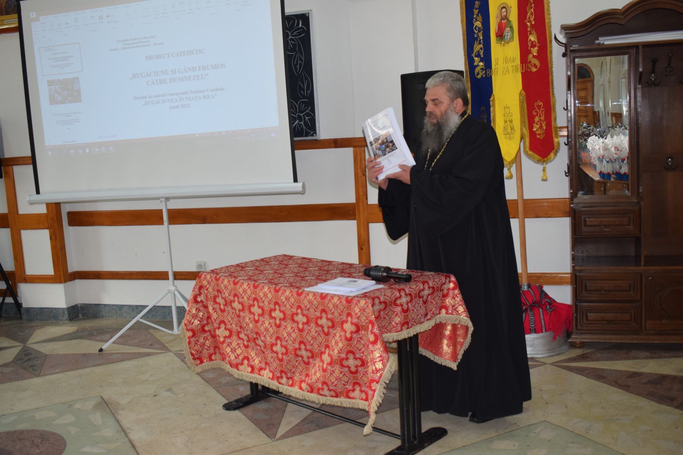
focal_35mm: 38
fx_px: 711
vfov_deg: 35.5
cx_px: 342
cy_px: 228
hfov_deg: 51.3
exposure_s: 1/100
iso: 800
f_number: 5
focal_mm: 25
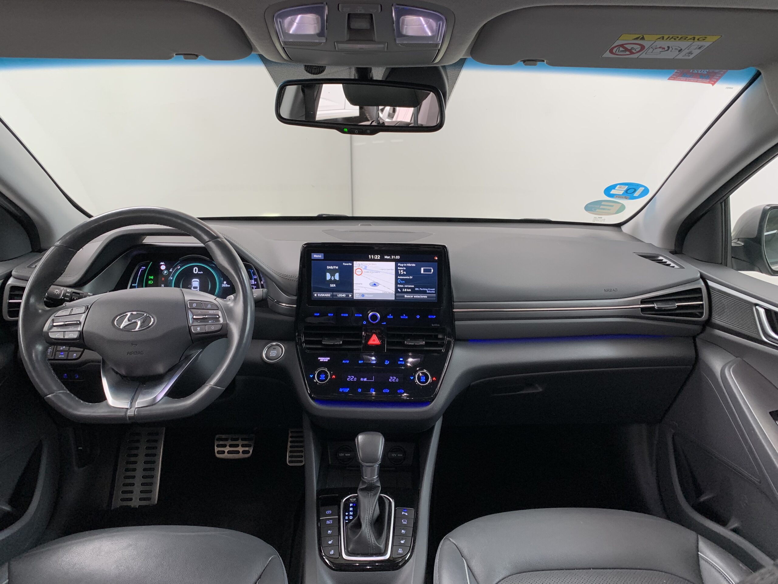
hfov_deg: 67.3
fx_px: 584
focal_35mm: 26
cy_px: 292
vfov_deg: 53.1
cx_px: 389
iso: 100
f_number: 1.8
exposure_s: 1/89
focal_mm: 4.25
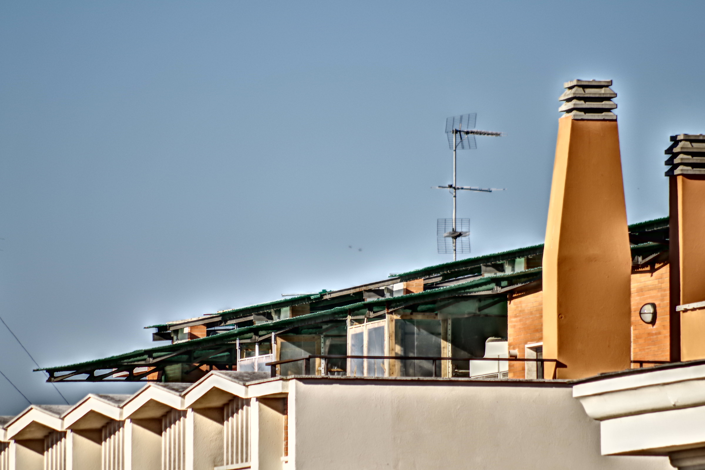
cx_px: 352
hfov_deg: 4.6
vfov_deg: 3.1
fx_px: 8812
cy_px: 235
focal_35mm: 450
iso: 100
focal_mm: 300
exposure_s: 1/320
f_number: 5.8
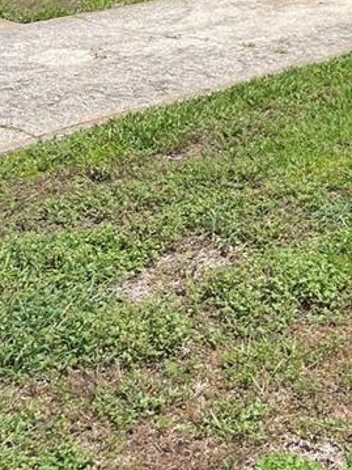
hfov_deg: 15.5
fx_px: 1180
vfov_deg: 20.1
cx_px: 542
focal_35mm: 87
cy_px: -185
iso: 32
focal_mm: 4.2
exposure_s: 1/2451
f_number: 1.6
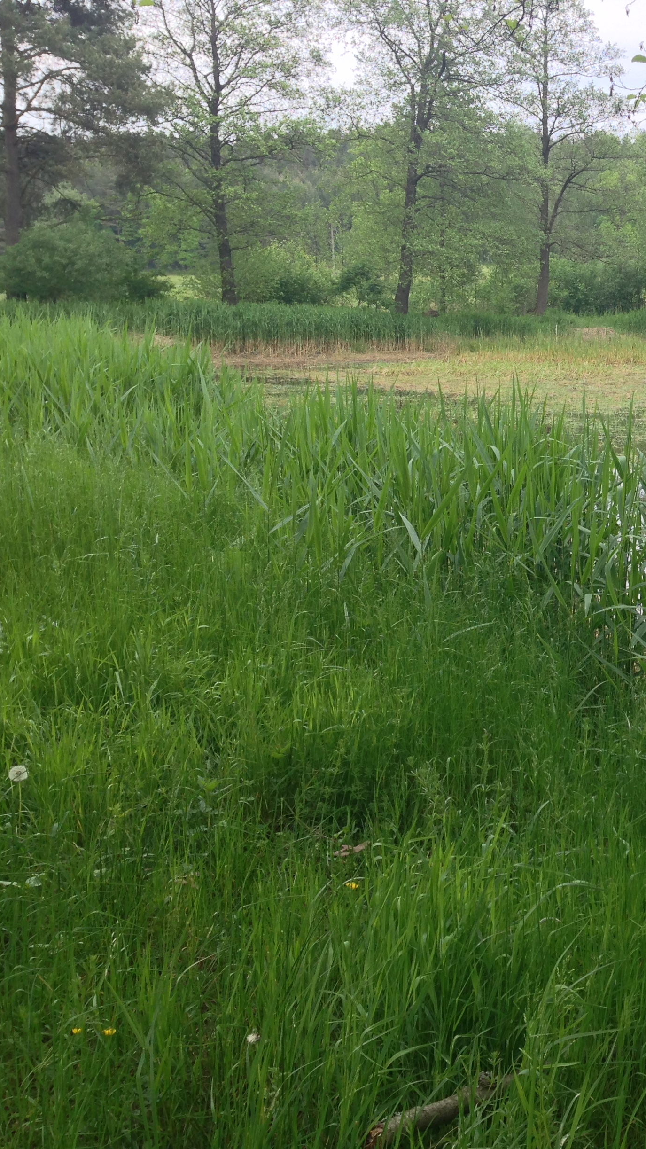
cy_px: 575
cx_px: 713
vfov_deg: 42.9
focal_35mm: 48
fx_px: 1462
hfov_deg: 23.4
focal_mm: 4.12
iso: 50
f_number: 2.4
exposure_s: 1/180
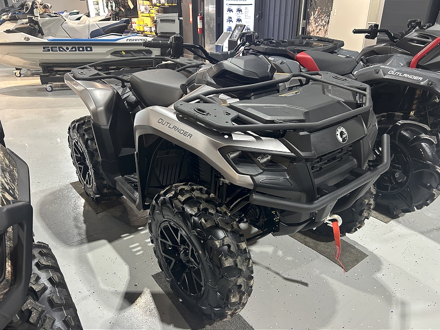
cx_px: 220
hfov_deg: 67.3
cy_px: 165
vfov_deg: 53.1
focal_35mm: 26
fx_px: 330
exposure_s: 1/60
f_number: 1.5
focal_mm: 5.7
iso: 250
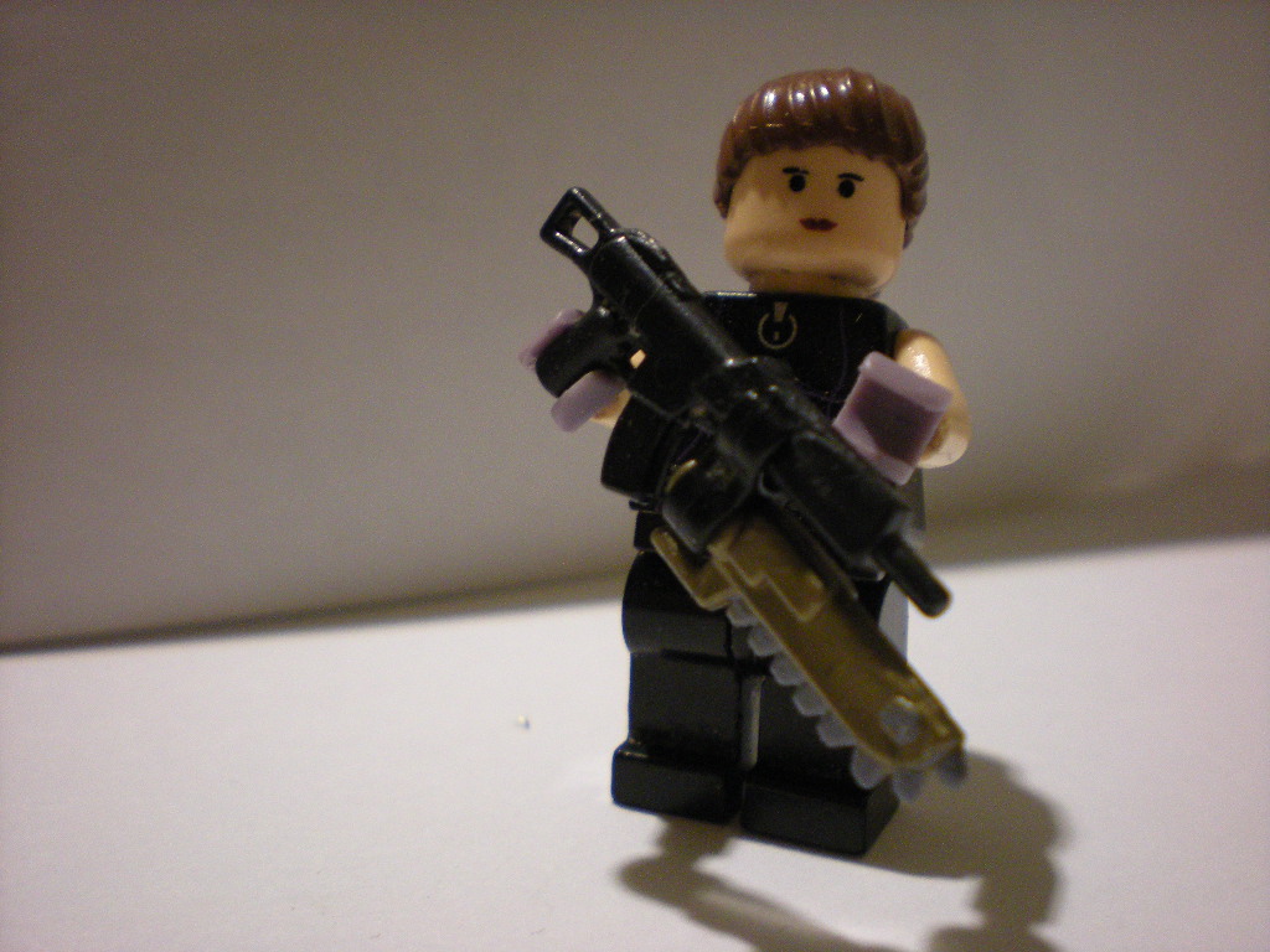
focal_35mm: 38
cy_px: 476
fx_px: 1394
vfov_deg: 37.7
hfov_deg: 49.0
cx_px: 635
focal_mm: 6.3
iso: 344
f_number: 3.1
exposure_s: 1/8
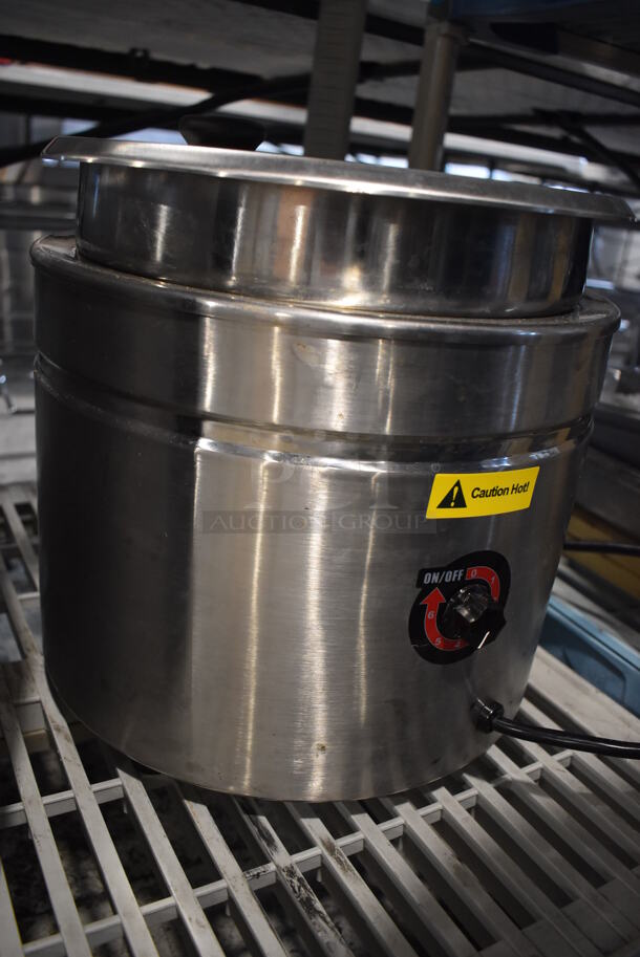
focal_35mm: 30
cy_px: 478
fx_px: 799
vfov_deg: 61.9
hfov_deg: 43.7
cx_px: 320
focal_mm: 20
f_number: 3.5
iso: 2000
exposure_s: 1/125
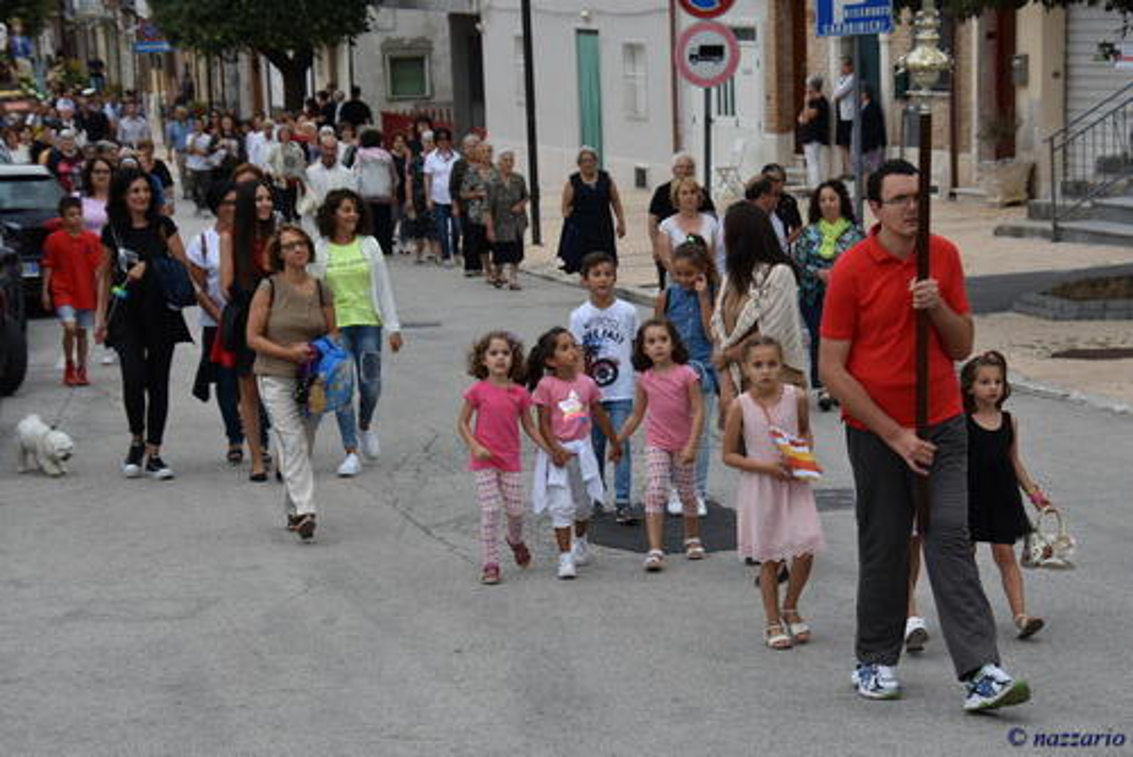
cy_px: 378
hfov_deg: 17.1
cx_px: 566
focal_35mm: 120
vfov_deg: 11.4
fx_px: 3779
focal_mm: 80
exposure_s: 1/250
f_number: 5.6
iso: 320
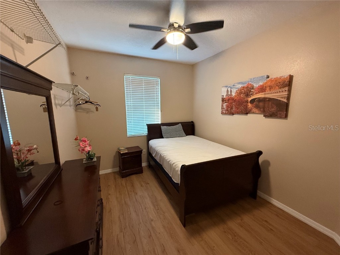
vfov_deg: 85.7
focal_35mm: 14
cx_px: 170
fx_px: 138
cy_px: 128
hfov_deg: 102.1
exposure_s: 1/60
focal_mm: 2.22
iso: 400
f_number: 2.2
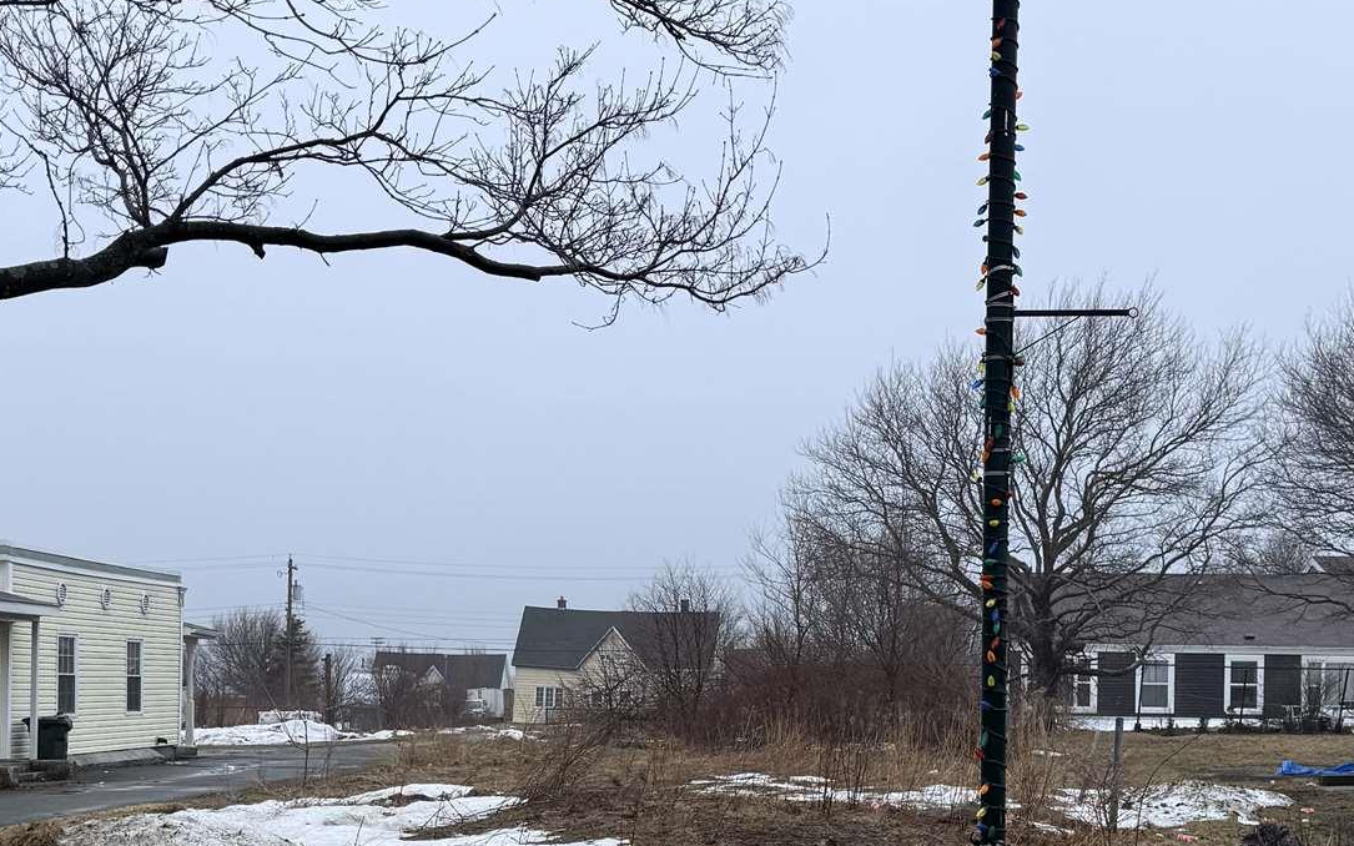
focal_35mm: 54
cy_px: 685
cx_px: 725
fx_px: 1993
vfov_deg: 23.6
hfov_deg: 37.5
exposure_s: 1/1855
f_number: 1.78
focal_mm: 6.76
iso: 80
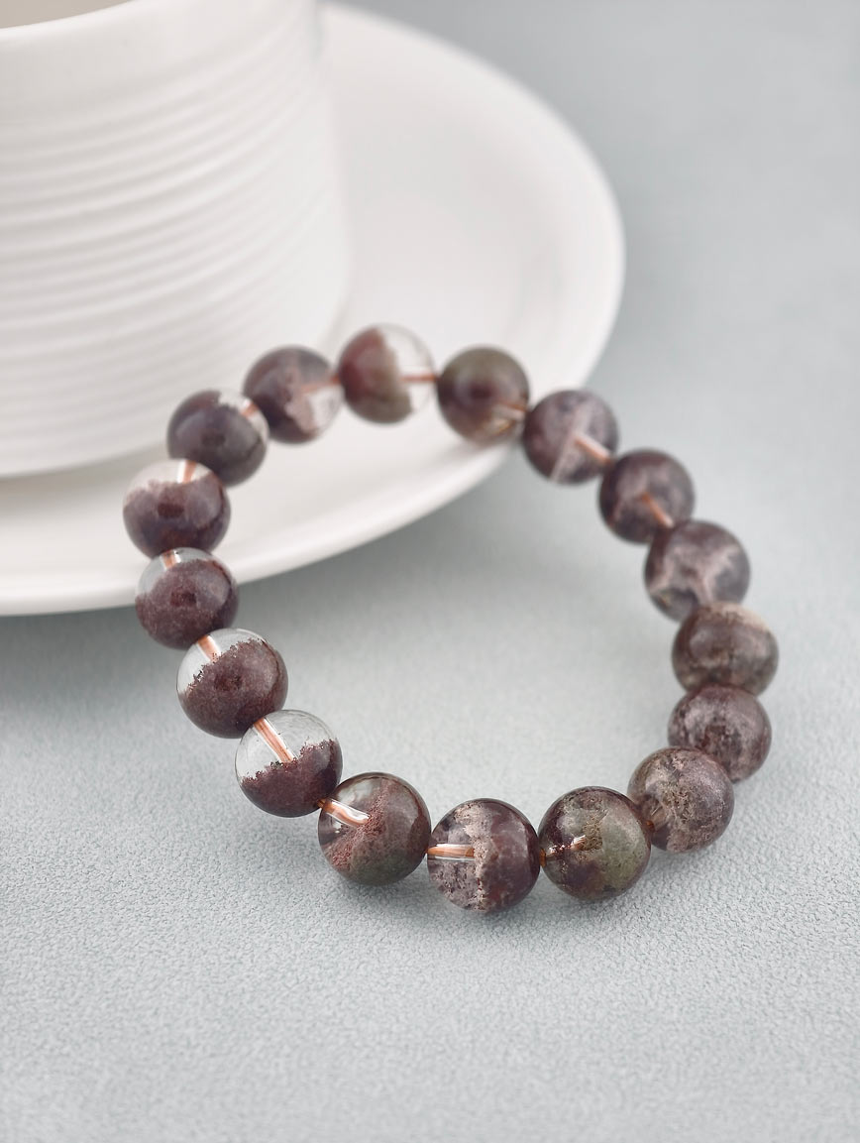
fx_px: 2809
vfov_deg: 23.0
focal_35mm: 85
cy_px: 572
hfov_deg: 17.4
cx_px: 430
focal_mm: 22.48
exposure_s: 1/160
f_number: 2.67
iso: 125
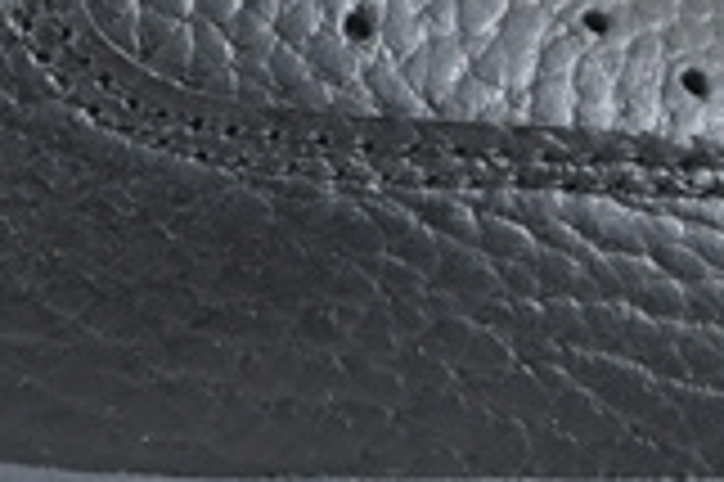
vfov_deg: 3.6
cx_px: -841
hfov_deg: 5.3
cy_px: -5
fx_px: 7654
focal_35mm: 381
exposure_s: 1/30
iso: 160
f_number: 5
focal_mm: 34
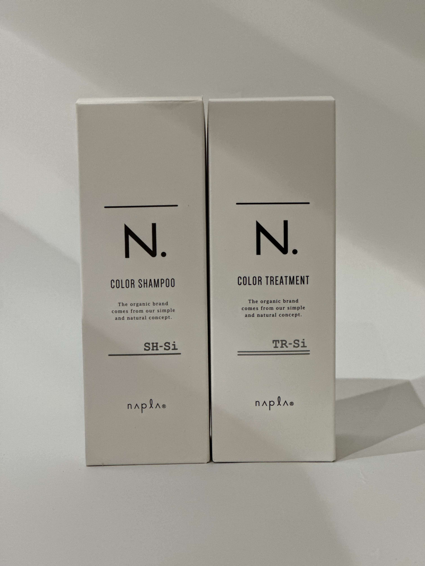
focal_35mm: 77
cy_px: 283
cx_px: 212
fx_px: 1260
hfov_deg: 19.1
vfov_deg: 25.3
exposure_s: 1/33
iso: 200
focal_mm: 9
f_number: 2.8
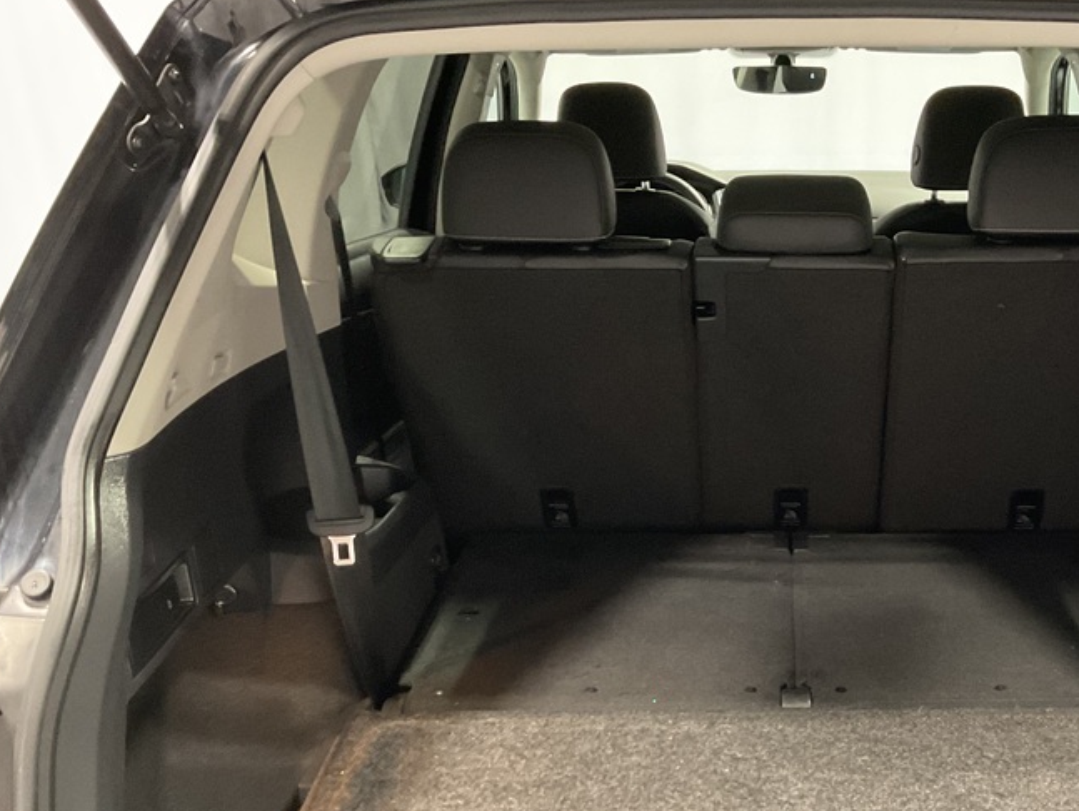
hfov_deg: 42.8
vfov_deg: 33.1
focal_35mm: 43
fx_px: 1341
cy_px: 582
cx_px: 779
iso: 400
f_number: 1.8
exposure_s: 1/25
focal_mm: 3
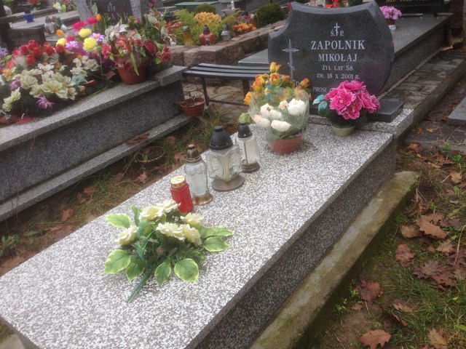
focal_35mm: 33
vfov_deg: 42.9
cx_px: 233
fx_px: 444
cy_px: 174
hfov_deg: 55.4
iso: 50
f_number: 2.4
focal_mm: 4.12
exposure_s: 1/167
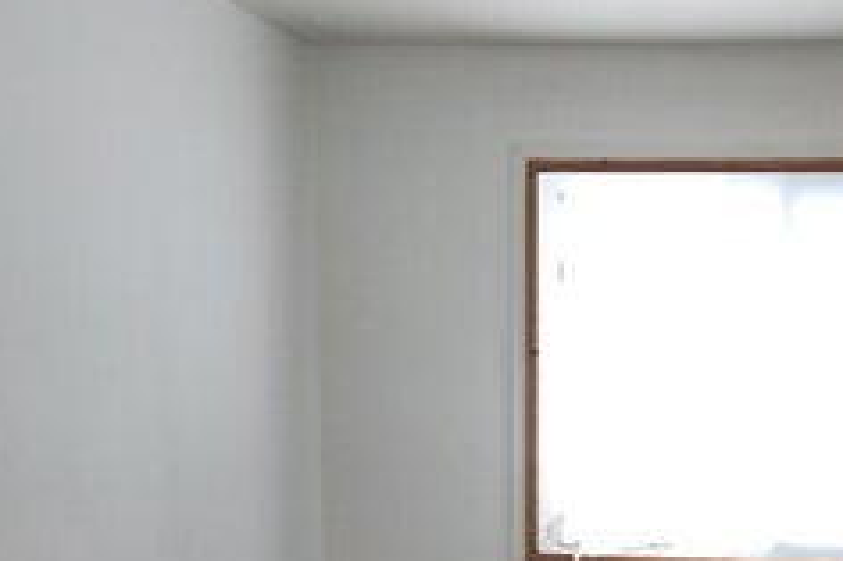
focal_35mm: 65
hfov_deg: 29.9
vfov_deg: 19.8
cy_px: 643
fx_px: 1521
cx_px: 722
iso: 100
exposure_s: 1/60
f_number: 1.8
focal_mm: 5.4
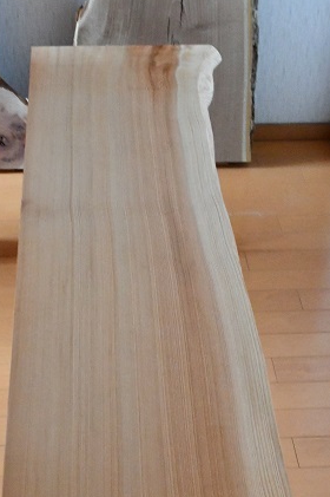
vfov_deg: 27.6
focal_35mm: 73
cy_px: 329
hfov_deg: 18.6
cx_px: 127
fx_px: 1005
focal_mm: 32
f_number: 8
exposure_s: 1/25
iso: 11400
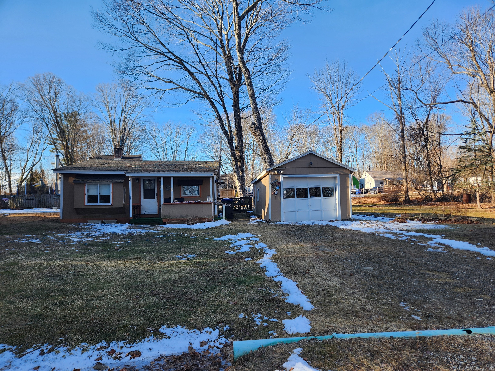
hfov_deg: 73.9
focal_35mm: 23
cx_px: 248
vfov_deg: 58.9
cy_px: 186
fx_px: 329
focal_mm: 5.4
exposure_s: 1/465
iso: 20
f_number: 1.8
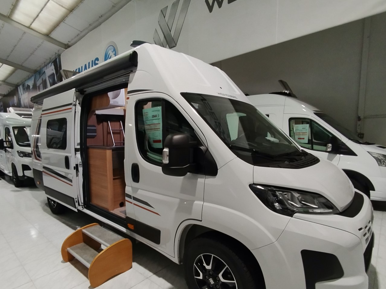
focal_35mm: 20
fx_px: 223
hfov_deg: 81.5
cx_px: 174
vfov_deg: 65.8
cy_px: 161
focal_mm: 1.65
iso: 170
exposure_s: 1/33.3
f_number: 2.2
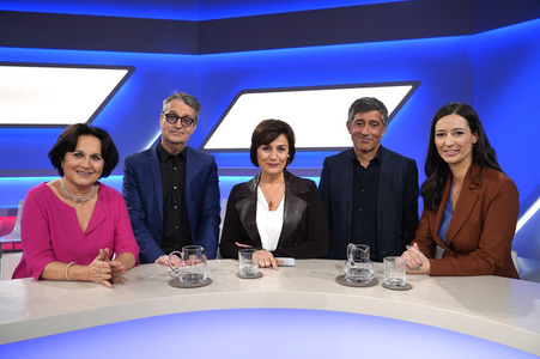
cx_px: 270
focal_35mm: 30
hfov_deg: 62.0
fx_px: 450
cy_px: 180
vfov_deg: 43.5
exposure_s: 1/160
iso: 1600
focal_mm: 30
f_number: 5
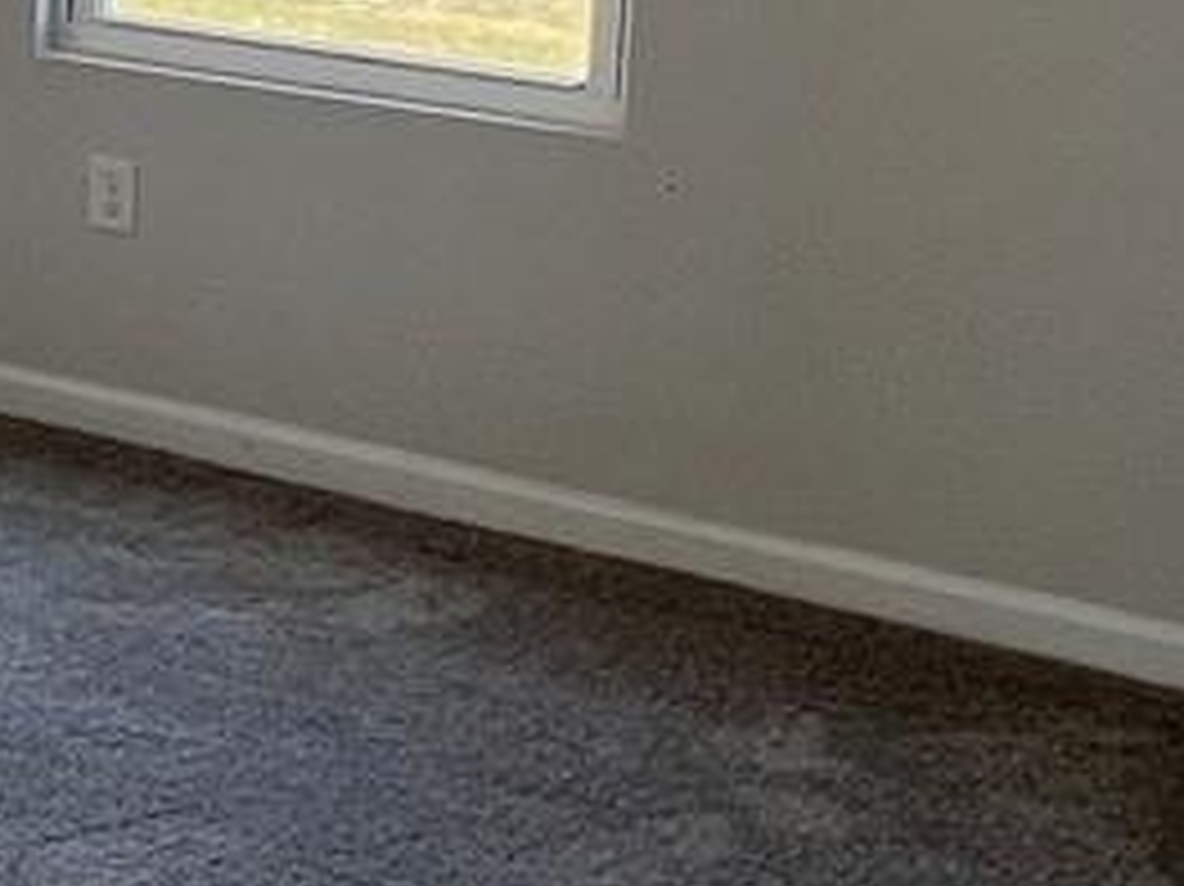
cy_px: -265
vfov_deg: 17.5
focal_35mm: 79
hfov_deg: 20.1
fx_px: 2701
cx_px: -747
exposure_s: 1/120
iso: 50
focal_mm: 1.57
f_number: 1.8
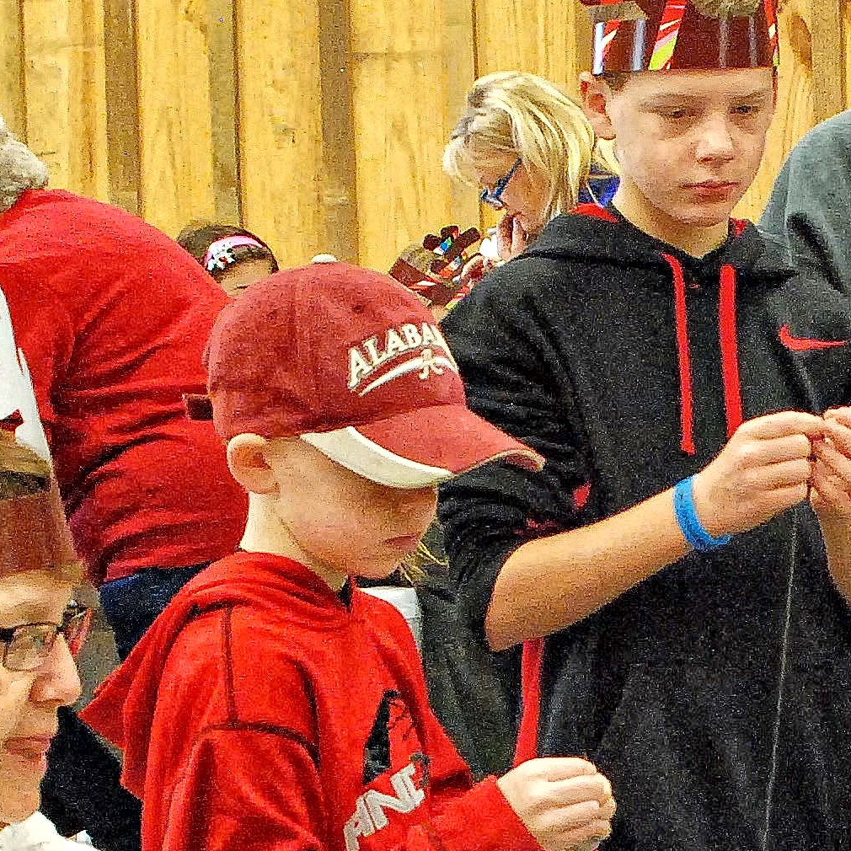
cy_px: 741
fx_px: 3810
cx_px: 914
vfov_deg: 12.7
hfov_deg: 12.5
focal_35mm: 137
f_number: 6.3
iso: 2000
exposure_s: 1/50
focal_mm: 28
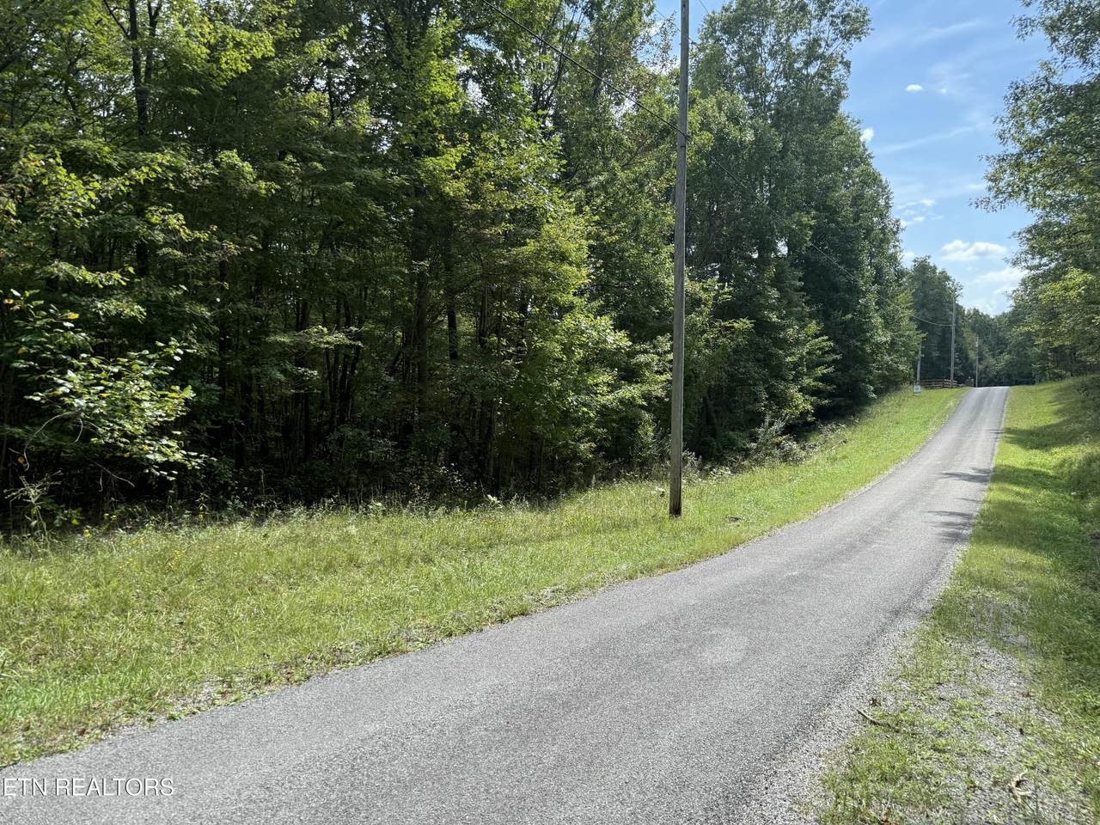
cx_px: 550
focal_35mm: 24
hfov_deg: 71.6
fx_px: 763
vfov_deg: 56.8
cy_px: 412
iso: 80
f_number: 1.78
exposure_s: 1/1174
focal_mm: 6.76
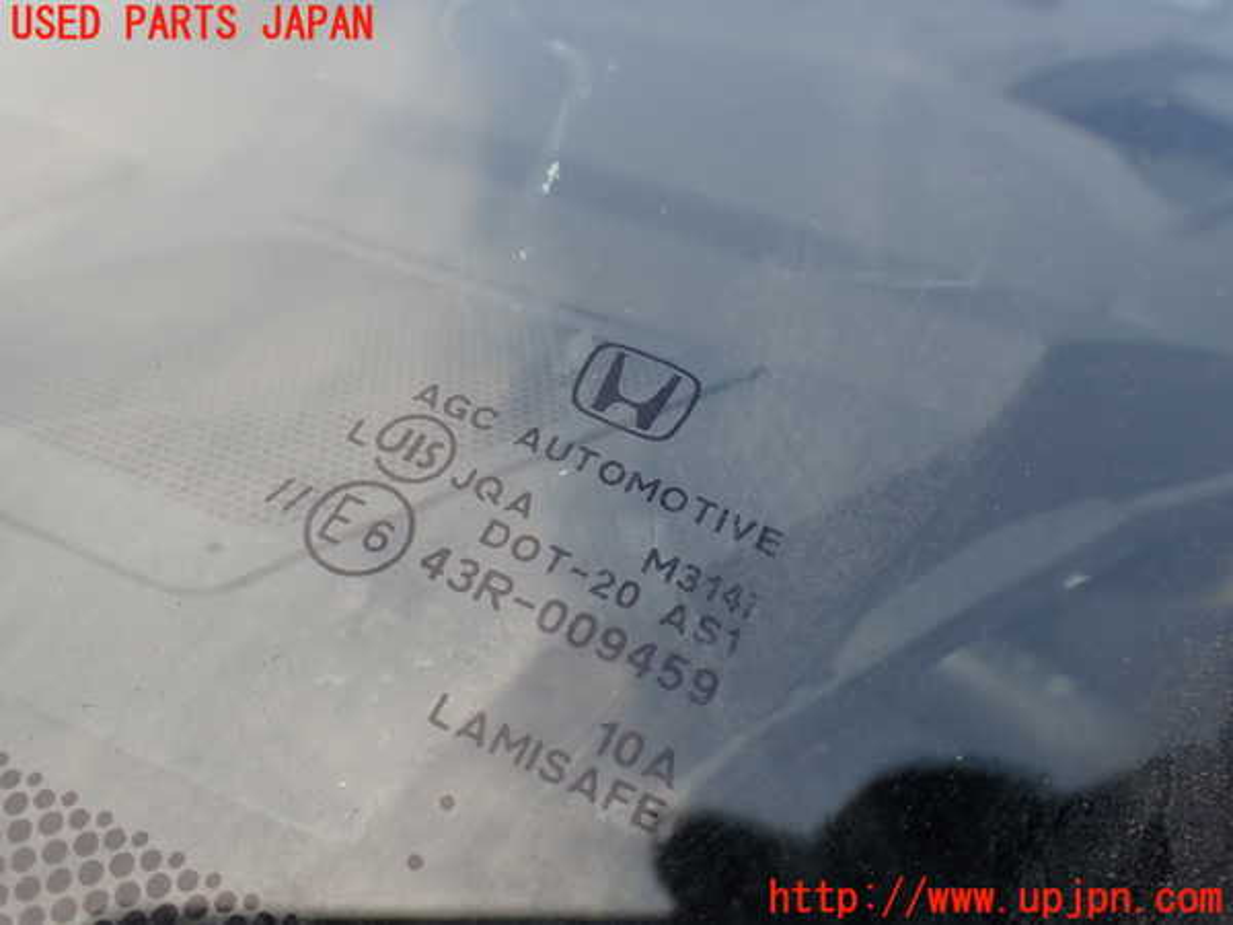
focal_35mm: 30
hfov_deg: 60.0
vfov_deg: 46.8
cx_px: 616
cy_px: 462
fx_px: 1069
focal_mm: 5.4
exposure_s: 1/320
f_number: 3.2
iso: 100
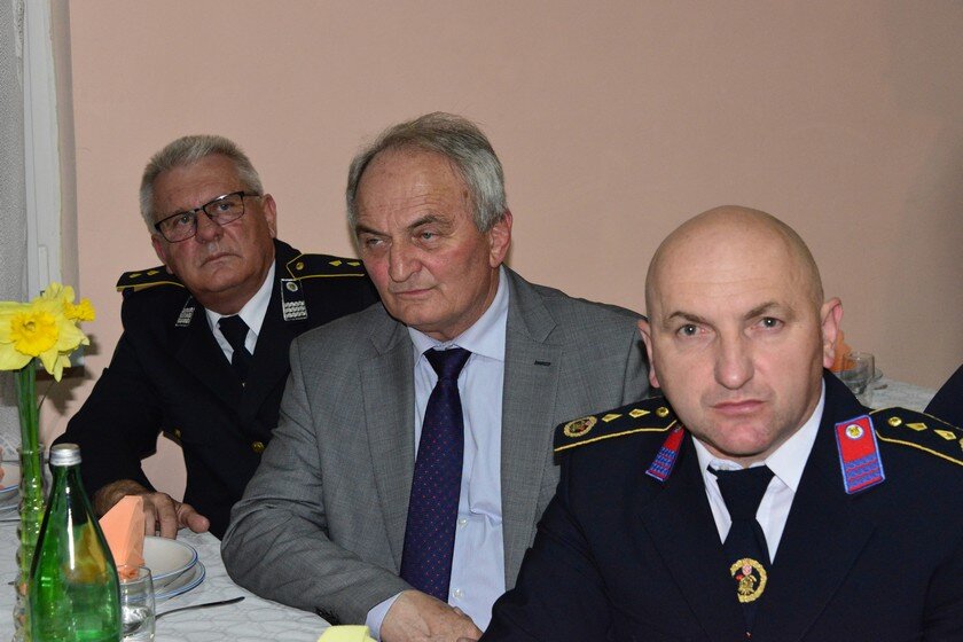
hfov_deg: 31.0
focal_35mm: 65
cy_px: 321
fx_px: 1739
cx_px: 482
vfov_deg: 20.9
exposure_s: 1/60
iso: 6400
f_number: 8
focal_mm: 65
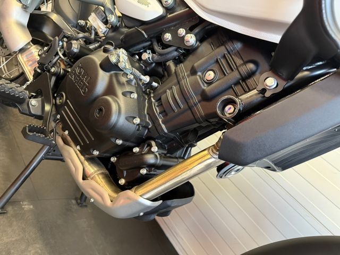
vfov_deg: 56.8
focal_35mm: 24
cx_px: 170
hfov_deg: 71.6
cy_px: 128
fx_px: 236
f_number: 1.78
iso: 320
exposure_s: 1/50
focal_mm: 6.76
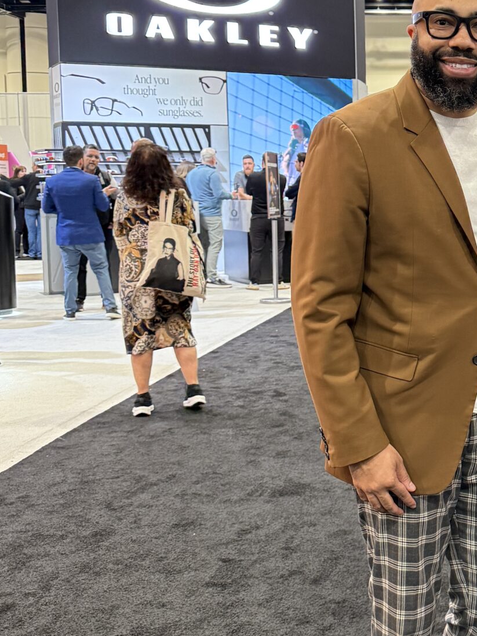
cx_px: 519
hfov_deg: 24.4
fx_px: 1029
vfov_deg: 34.3
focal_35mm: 56
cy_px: 264
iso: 320
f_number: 1.78
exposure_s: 1/60
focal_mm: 6.76
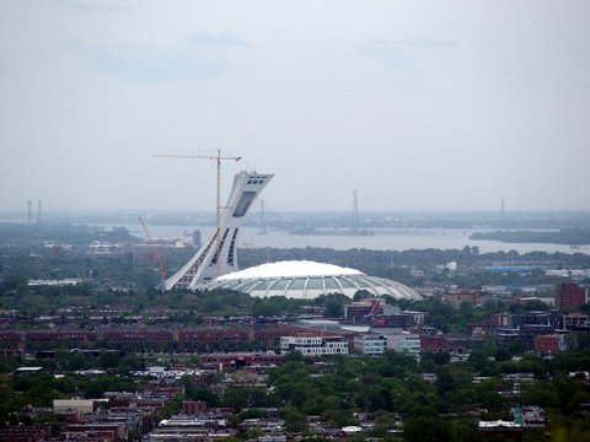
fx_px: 5113
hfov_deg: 6.6
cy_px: 221
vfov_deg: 5.0
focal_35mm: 300
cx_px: 295
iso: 100
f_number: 3.5
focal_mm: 64.3
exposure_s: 1/800
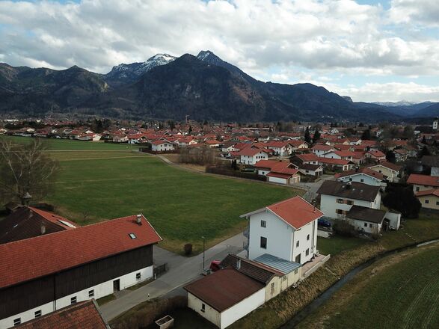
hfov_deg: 67.3
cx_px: 220
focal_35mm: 26
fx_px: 330
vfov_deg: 53.0
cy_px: 164
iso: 200
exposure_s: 1/2000
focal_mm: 4.73
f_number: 2.2
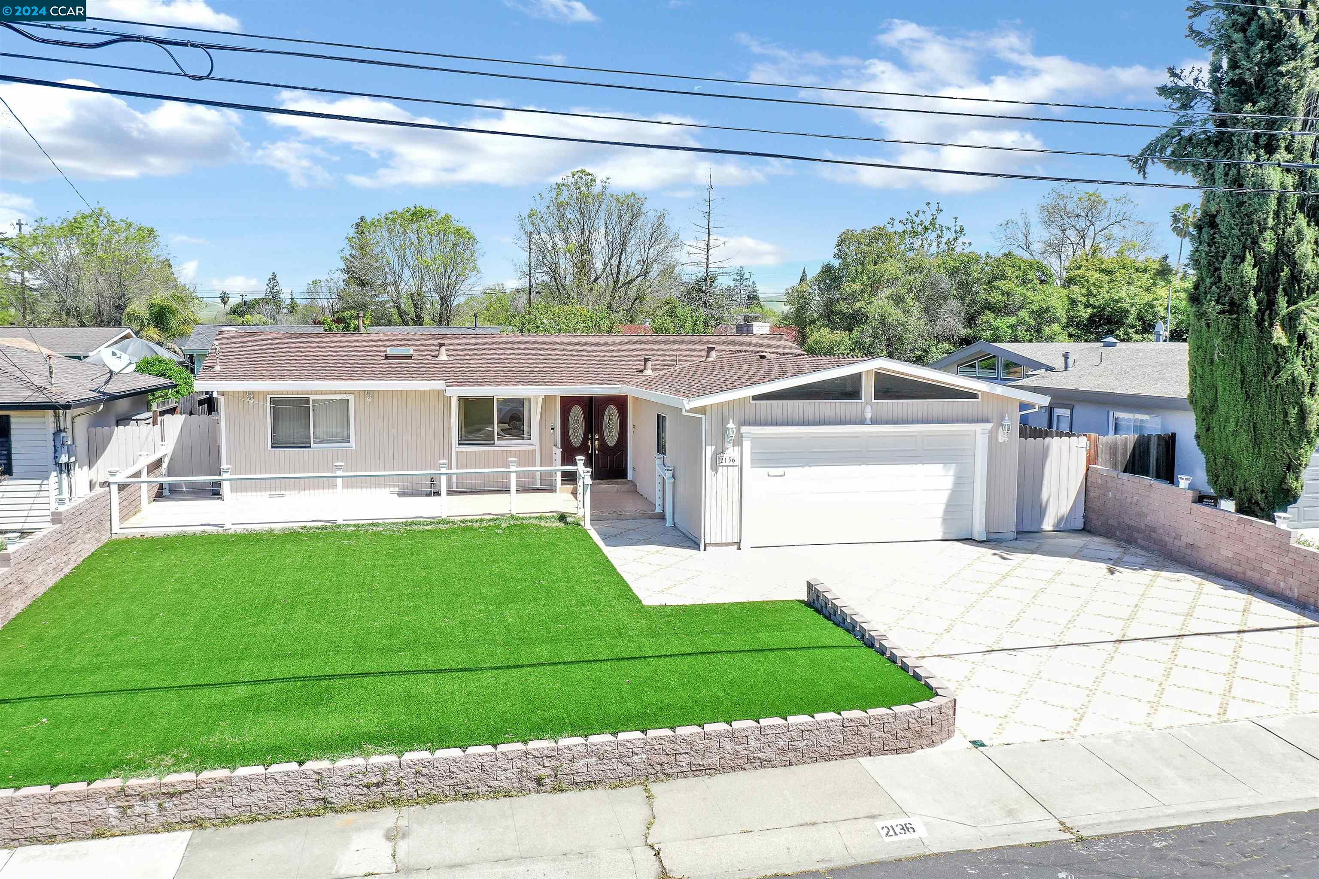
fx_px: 1026
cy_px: 440
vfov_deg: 46.4
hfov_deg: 65.5
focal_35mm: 28
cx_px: 660
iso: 100
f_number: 5
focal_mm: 10.26
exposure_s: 1/320
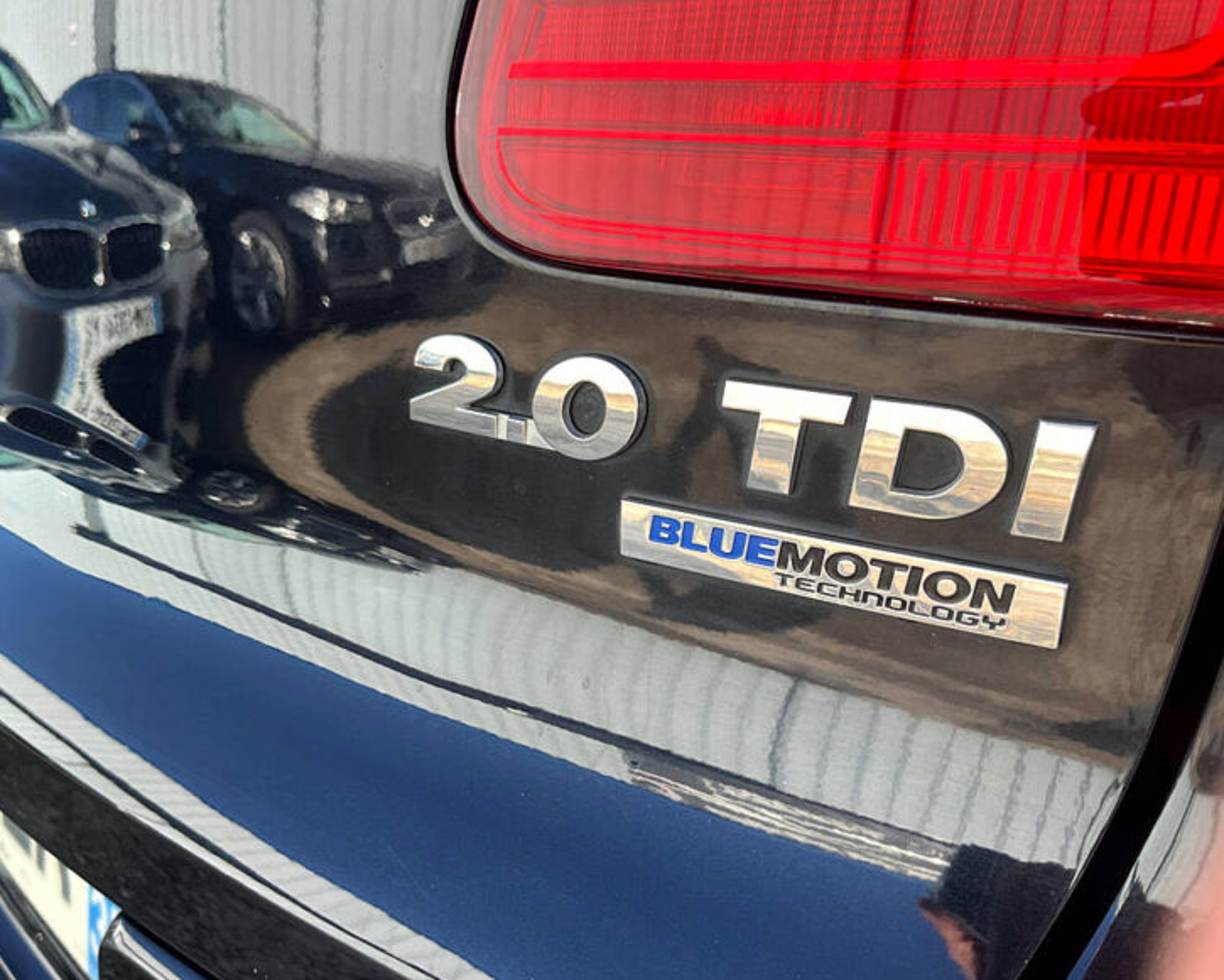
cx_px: 603
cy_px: 492
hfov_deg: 62.2
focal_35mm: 28
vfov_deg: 51.5
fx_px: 1014
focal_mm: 5.1
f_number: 1.6
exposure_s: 1/378
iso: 50
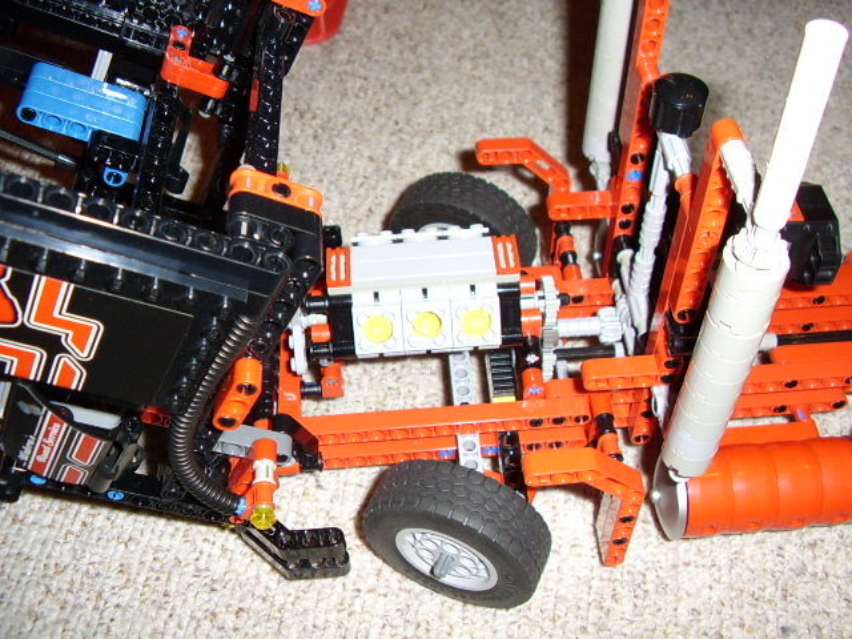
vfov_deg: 46.8
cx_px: 426
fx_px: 738
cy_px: 320
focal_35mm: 30
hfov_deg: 60.0
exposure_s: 1/30
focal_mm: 5.8
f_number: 2.9
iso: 141
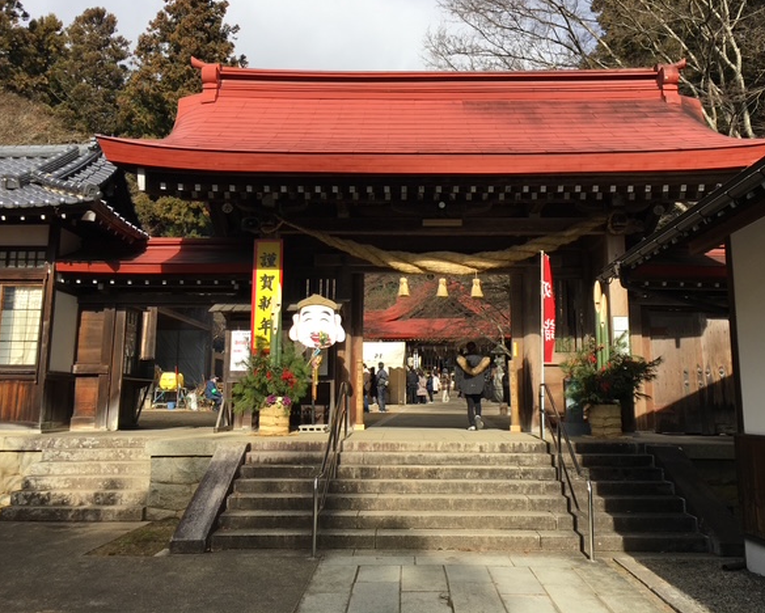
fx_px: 702
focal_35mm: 31
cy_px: 300
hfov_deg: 57.1
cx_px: 403
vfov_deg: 47.2
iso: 25
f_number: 2.2
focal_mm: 4.15
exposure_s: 1/1068
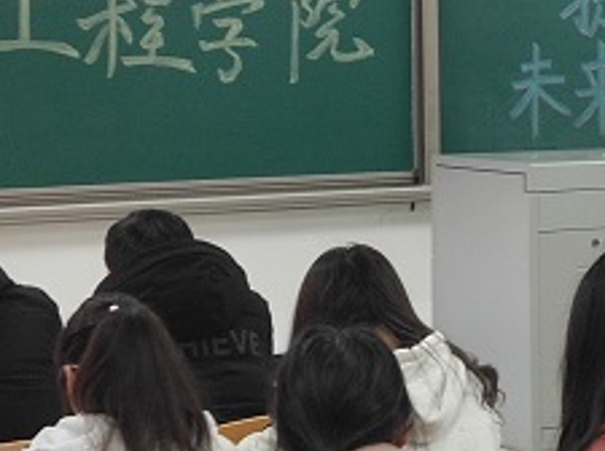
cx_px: 581
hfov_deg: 13.0
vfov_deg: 9.8
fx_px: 2635
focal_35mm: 151
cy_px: 107
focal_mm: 3.95
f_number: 1.8
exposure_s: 1/50
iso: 208
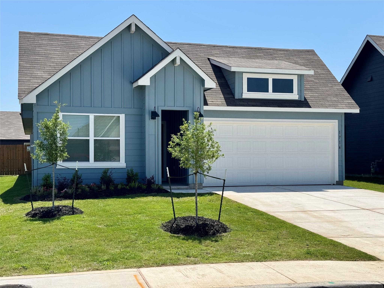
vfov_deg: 30.3
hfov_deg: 39.7
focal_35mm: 48
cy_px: 144
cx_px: 192
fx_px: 532
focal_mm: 6.76
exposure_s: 1/4049
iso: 64
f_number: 1.78
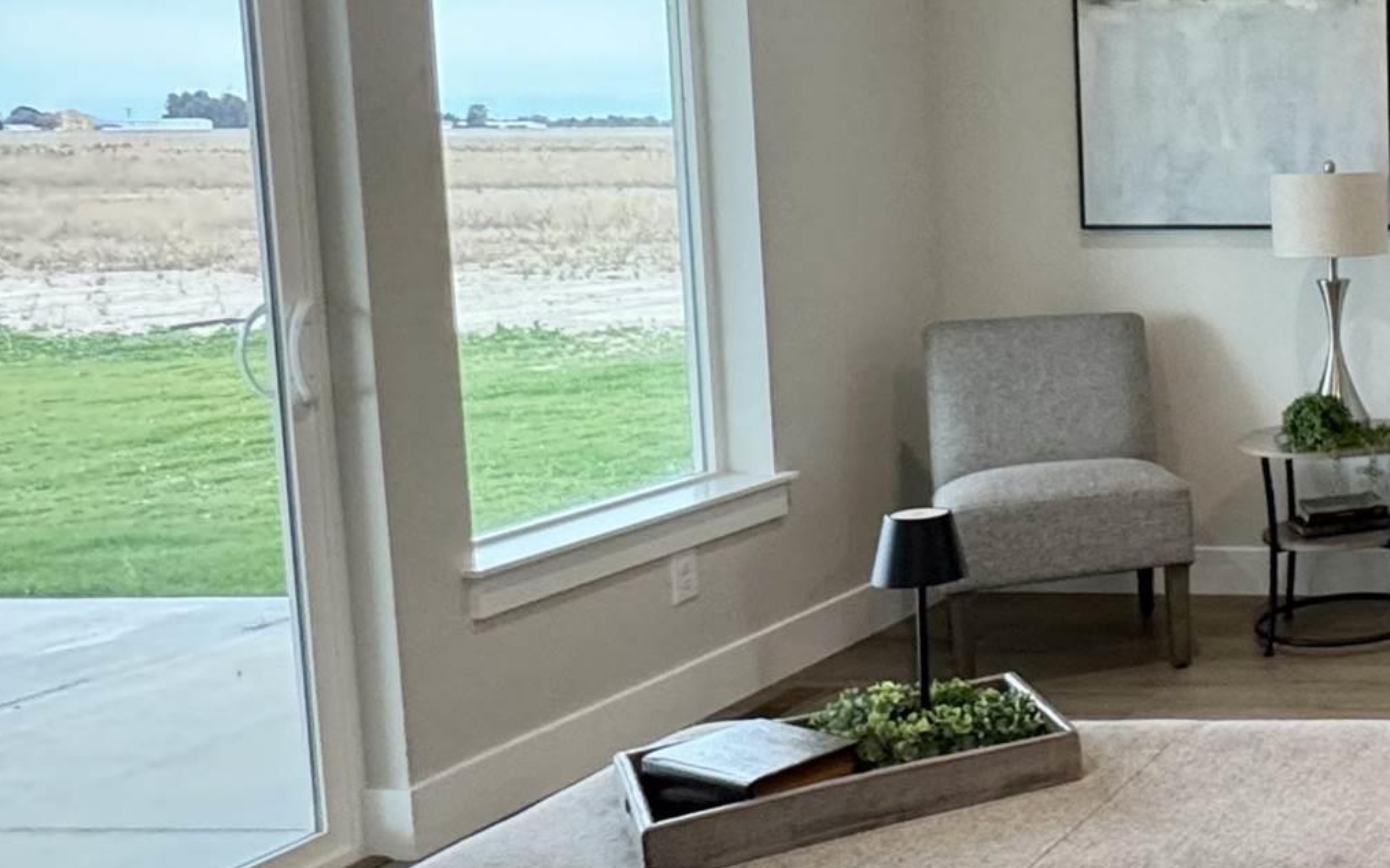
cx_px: 1813
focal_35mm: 45
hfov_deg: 32.8
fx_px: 1705
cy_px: 262
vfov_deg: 28.3
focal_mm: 2.22
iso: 250
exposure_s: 1/120
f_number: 2.2
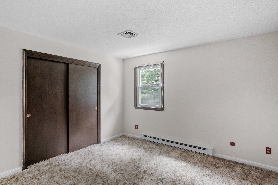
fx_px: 131
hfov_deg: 93.3
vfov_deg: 70.5
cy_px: 92
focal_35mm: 17
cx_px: 139
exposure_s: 1/1.25
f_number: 8
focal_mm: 17
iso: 2000
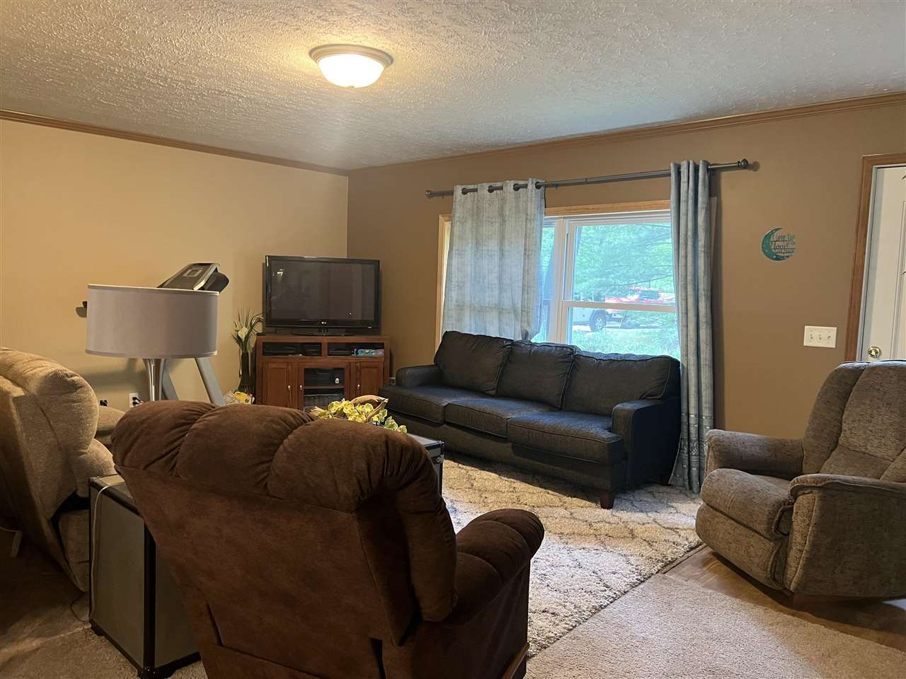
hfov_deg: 67.3
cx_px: 453
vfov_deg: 53.1
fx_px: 680
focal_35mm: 26
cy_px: 340
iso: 400
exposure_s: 1/40
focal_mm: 5.7
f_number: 1.5
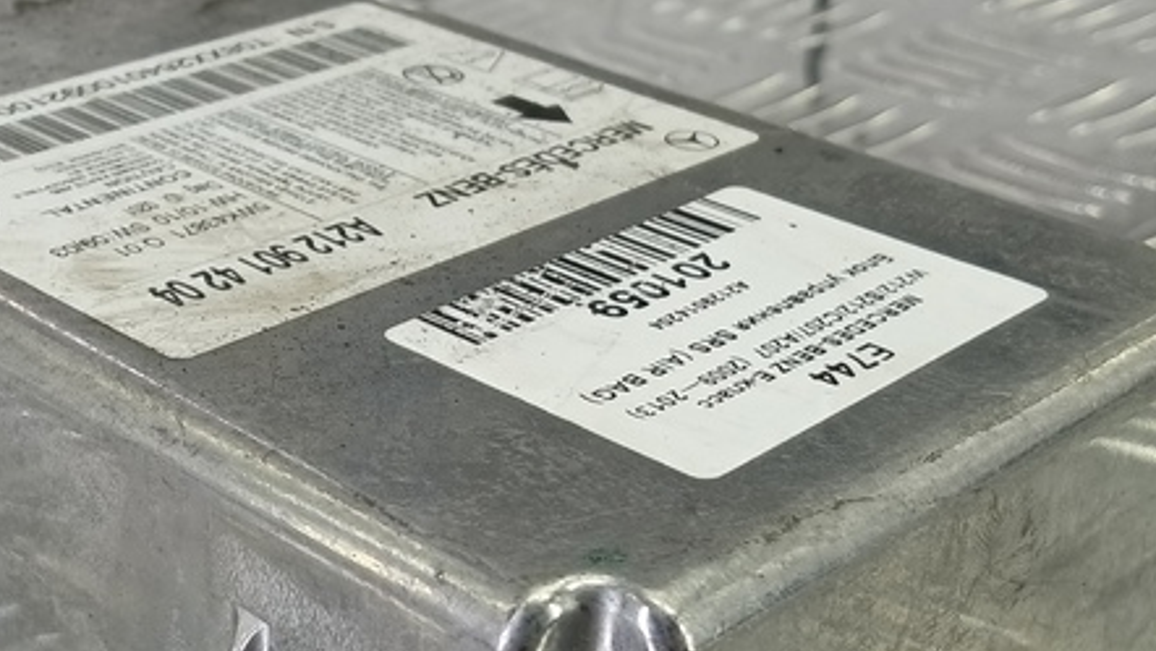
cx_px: 405
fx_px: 1778
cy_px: 471
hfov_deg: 35.7
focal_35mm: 58
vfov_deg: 20.6
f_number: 1.6
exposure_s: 1/50
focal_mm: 4.11
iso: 121
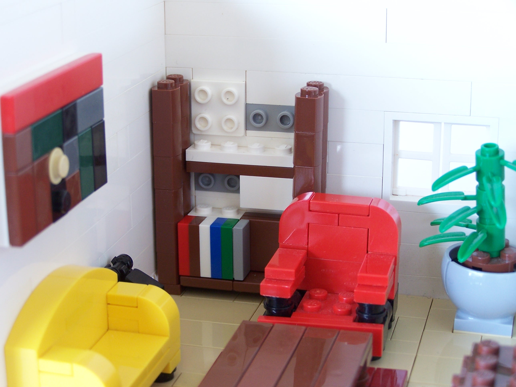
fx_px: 1118
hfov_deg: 26.0
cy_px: 194
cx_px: 258
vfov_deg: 19.6
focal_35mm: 75
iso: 100
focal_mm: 12.4
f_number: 3.2
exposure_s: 1/15
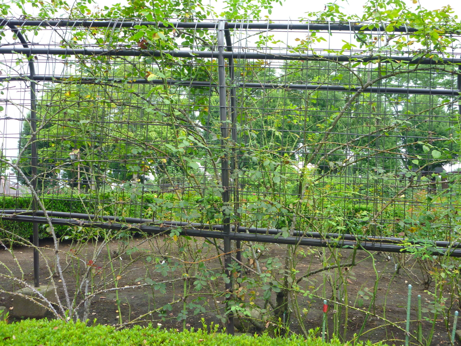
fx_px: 413
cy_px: 173
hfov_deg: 58.4
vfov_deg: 45.4
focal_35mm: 31
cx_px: 230
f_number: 3.5
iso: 125
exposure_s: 1/30
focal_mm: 5.5
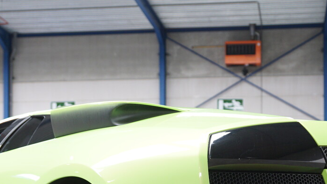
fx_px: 824
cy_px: 204
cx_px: 171
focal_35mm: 95
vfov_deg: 12.5
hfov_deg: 22.5
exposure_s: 1/60
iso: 250
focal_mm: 28
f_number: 2.8
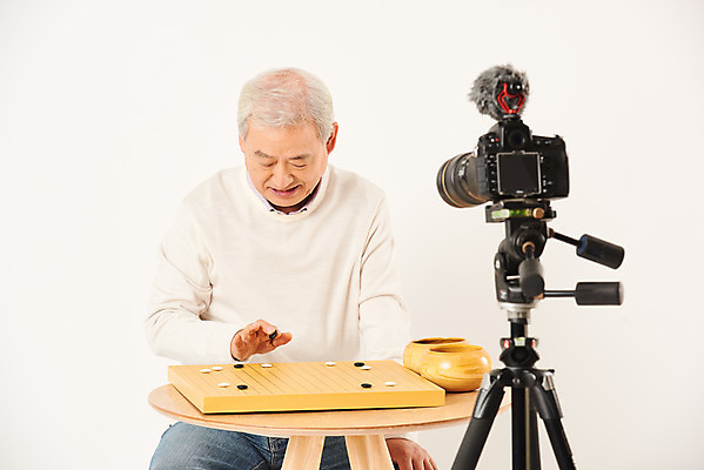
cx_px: 352
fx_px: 2935
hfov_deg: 13.7
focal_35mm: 150
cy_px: 235
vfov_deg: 9.2
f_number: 7.1
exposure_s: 1/125
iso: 100
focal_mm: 150
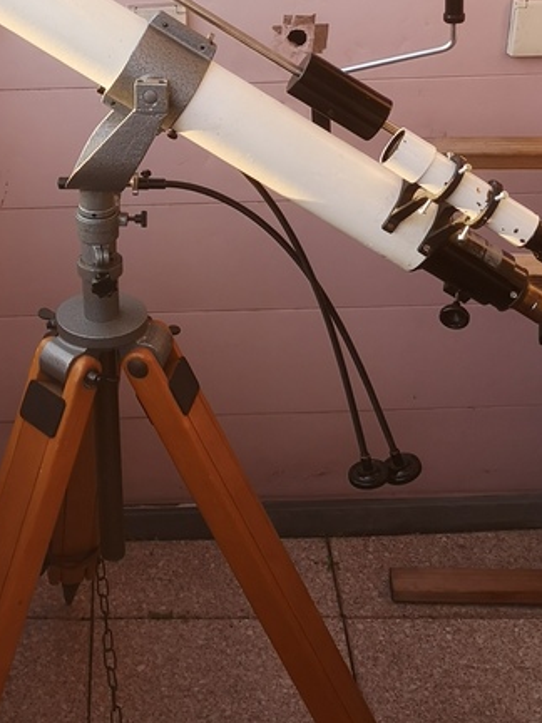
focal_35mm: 64
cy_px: 154
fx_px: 1336
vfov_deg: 29.6
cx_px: 95
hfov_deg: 22.6
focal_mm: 3.95
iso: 50
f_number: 1.8
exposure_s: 1/250
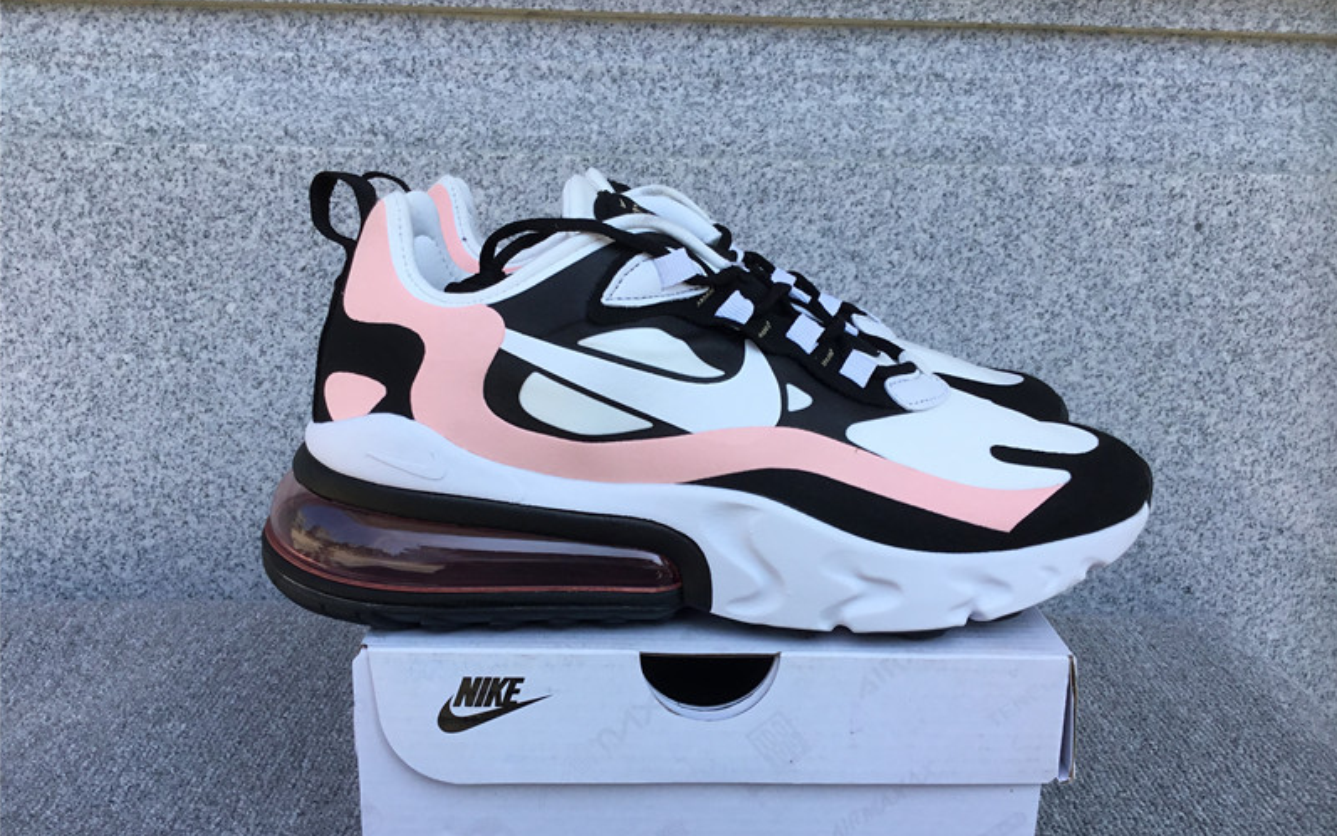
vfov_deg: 38.2
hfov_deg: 58.1
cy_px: 483
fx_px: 1202
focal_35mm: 33
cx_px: 669
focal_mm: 3.3
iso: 25
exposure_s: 1/641
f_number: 2.4
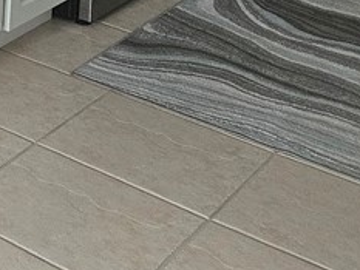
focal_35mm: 101
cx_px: -335
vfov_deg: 13.1
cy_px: -238
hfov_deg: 15.8
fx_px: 1051
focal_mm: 5.4
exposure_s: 1/120
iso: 640
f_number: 1.8
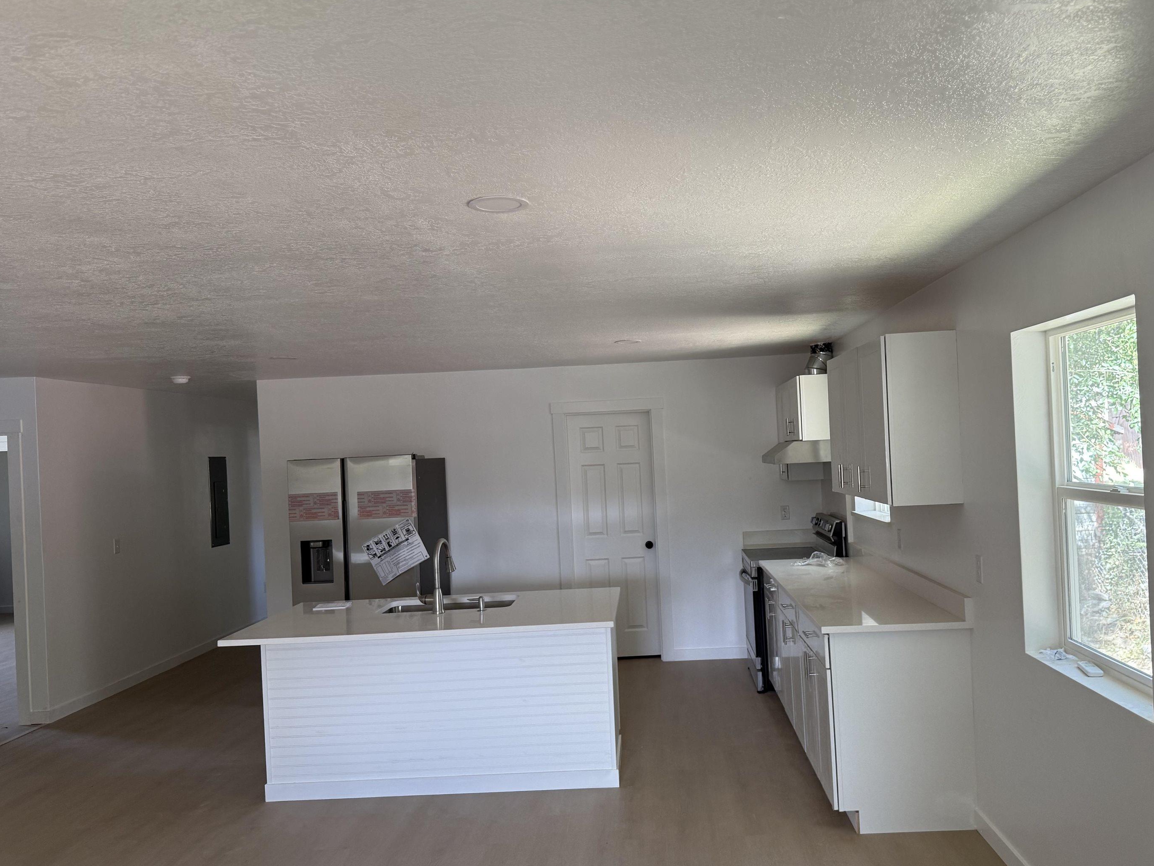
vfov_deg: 51.3
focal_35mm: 27
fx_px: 900
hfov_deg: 65.2
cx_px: 634
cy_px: 448
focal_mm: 6.76
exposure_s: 1/121
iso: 125
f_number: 1.78
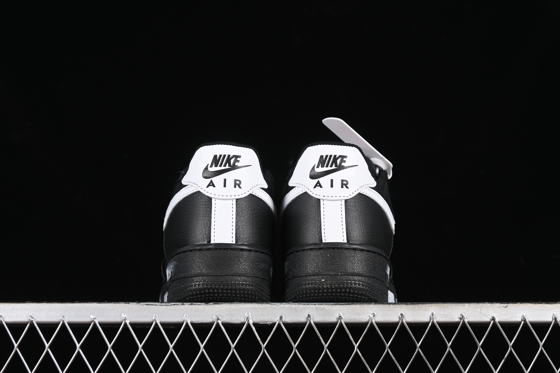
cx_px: 280
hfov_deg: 27.0
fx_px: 1167
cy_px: 186
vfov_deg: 18.2
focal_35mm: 75
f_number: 6.3
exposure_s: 1/60
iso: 160
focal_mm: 50
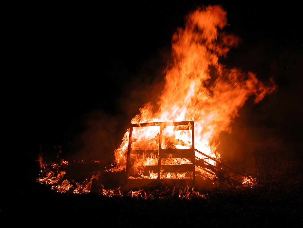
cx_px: 152
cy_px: 114
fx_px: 368
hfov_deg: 44.8
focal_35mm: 42
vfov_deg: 34.3
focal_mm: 10.7
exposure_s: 1/123
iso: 100
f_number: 4.6
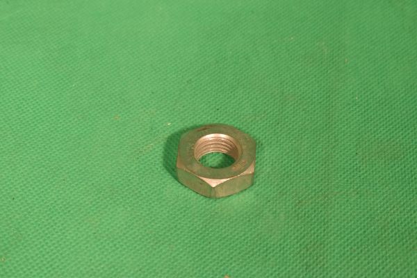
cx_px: 208
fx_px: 903
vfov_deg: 17.5
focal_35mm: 78
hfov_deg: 26.0
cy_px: 139
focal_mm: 52
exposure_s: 1/80
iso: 1100
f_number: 14
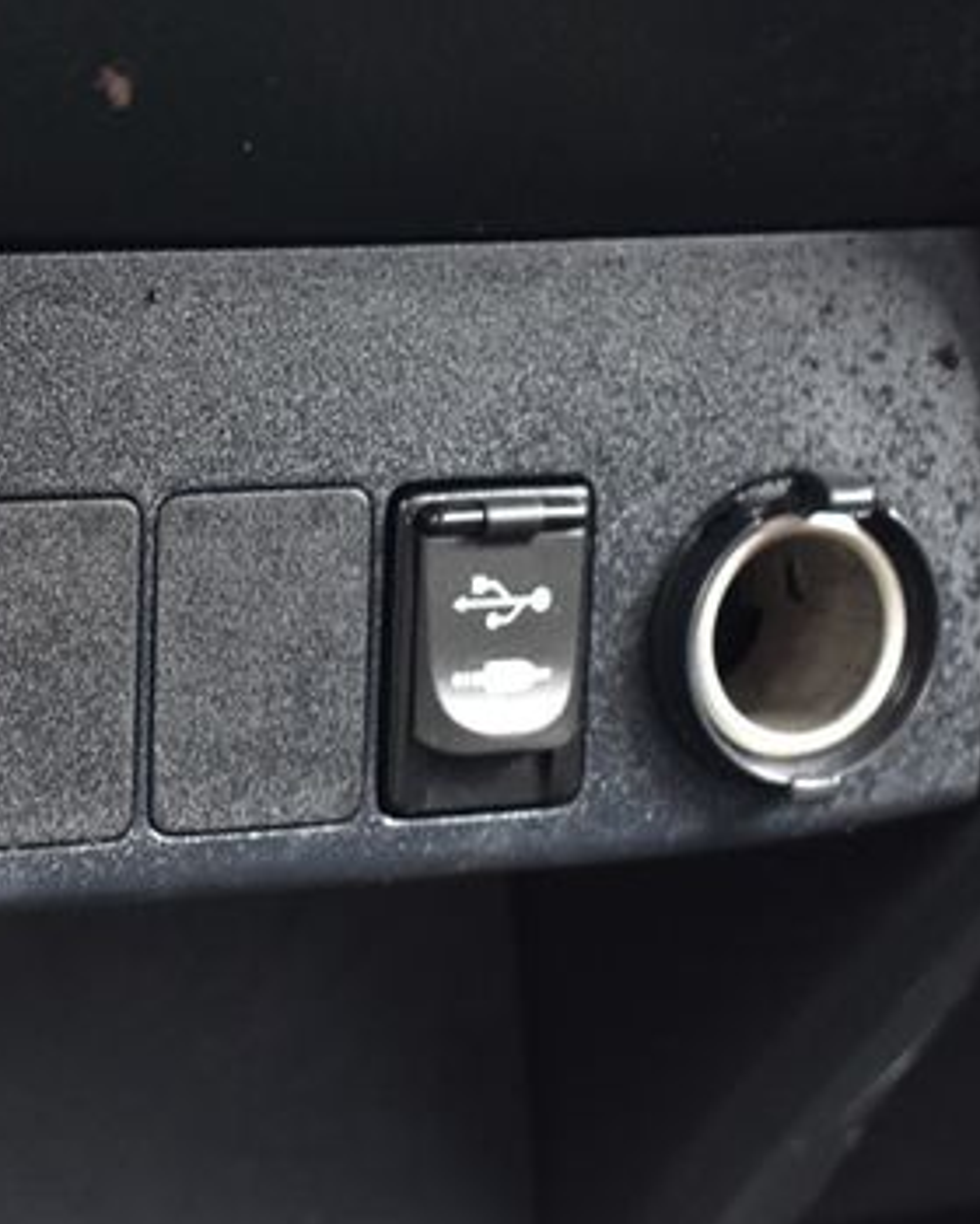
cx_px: -49
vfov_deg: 18.6
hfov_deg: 14.7
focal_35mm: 103
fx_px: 3734
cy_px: 626
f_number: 5
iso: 1600
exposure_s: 1/5
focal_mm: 40
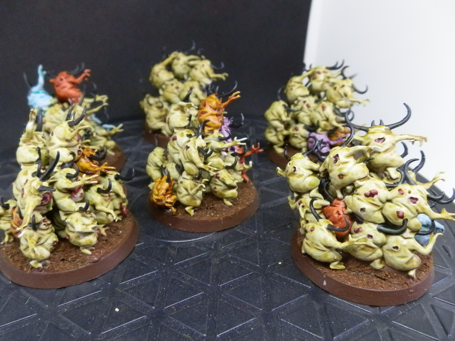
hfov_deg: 63.4
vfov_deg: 49.7
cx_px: 228
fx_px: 368
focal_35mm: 28
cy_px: 170
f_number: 3.1
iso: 400
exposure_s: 1/80
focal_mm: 5
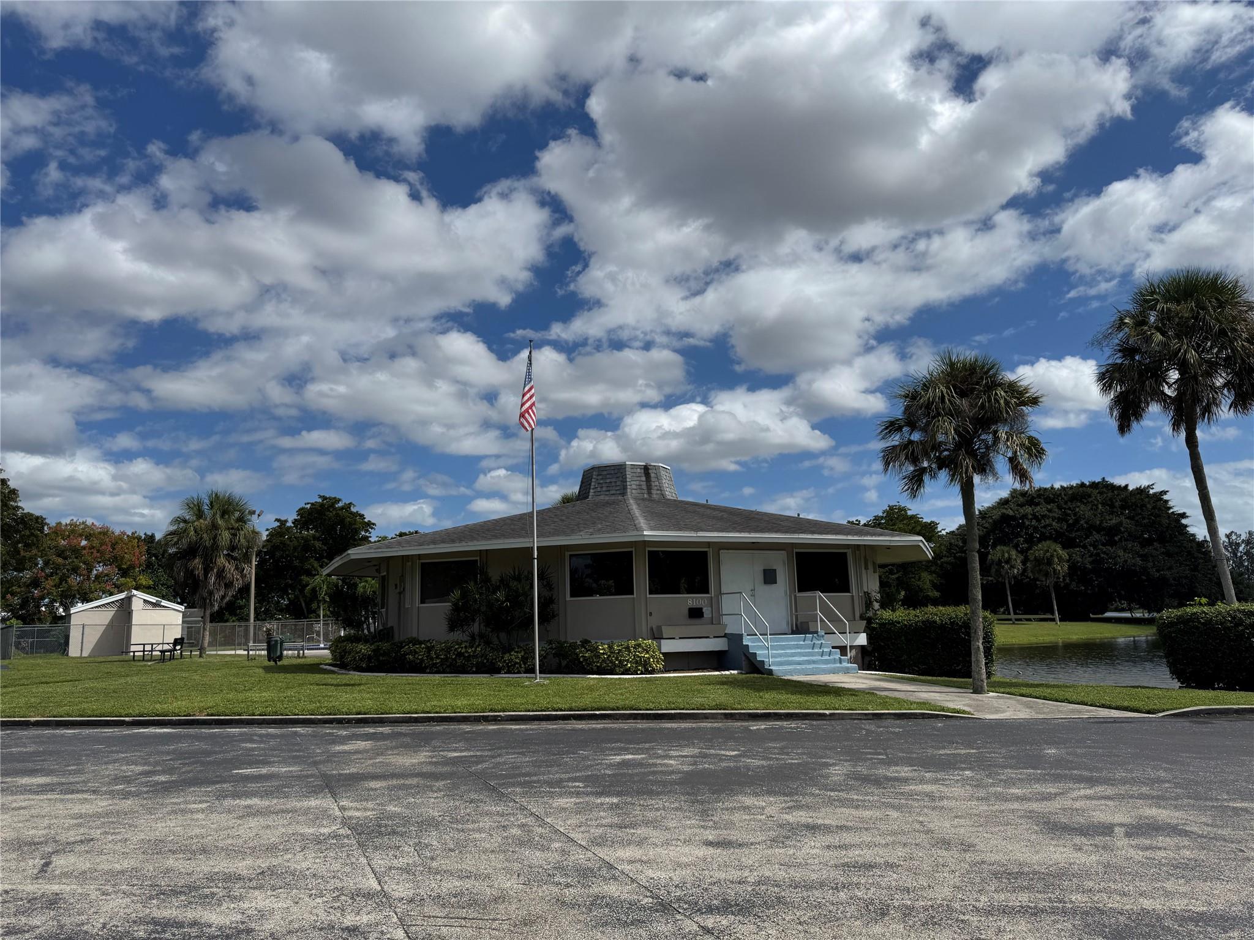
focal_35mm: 24
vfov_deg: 56.8
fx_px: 869
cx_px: 627
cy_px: 470
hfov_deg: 71.6
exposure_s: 1/10417
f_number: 1.78
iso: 80
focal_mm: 6.76
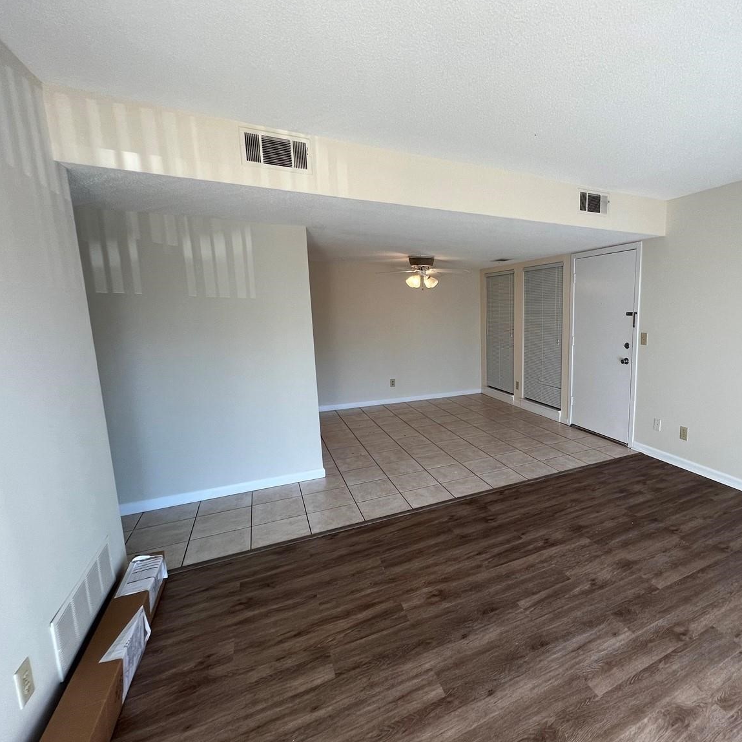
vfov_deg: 87.4
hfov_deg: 84.5
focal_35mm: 16
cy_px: 370
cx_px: 493
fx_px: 388
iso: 64
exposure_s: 1/120
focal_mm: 1.57
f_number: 1.8
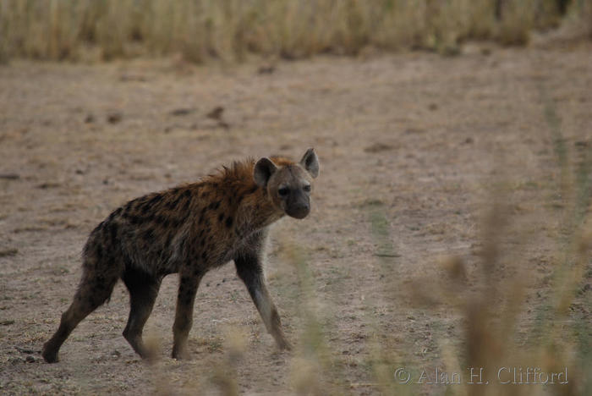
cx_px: 296
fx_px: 9875
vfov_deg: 2.3
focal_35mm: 600
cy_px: 198
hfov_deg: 3.4
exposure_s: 1/400
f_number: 5.6
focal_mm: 400
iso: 100
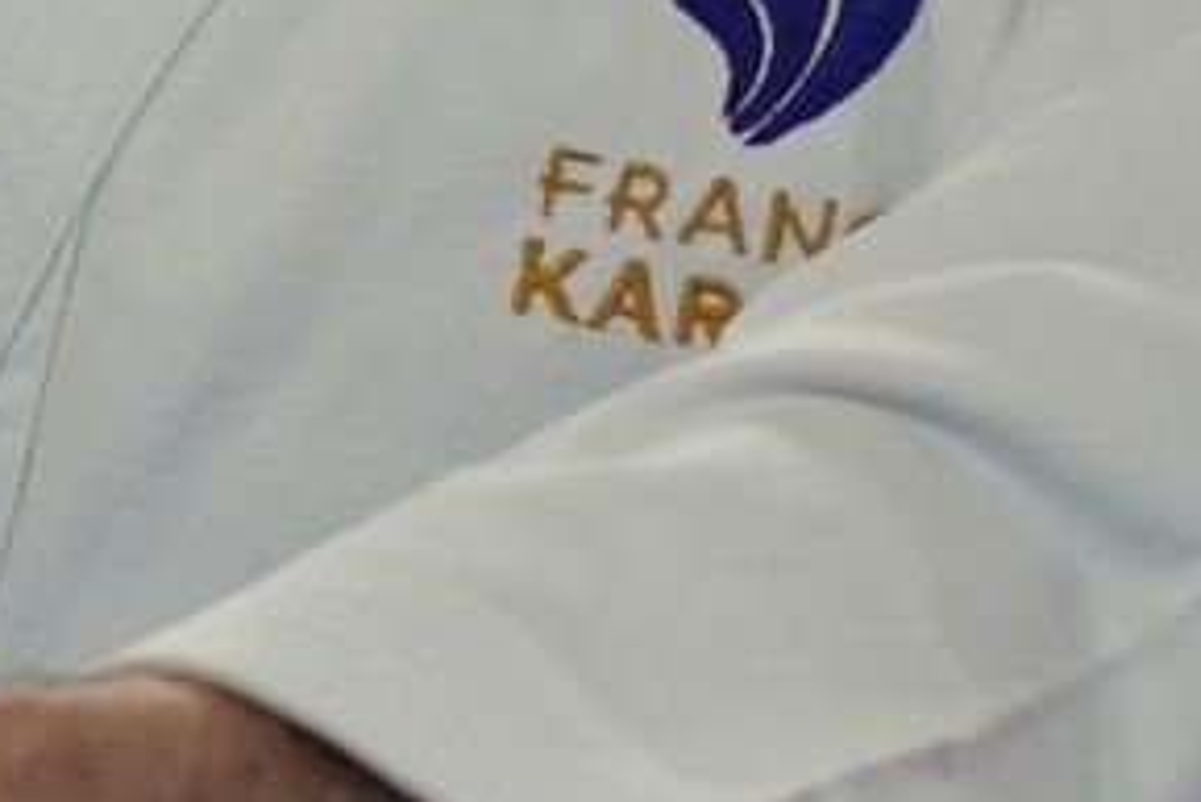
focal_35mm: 3738
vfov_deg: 0.4
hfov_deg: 0.6
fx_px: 124760
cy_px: -914
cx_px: -702
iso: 640
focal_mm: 400
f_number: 2.8
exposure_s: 1/500
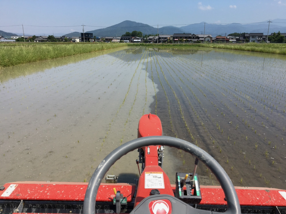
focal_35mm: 29
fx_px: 240
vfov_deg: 48.2
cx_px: 143
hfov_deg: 61.7
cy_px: 107
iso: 25
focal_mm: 4.15
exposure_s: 1/1603
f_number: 2.2
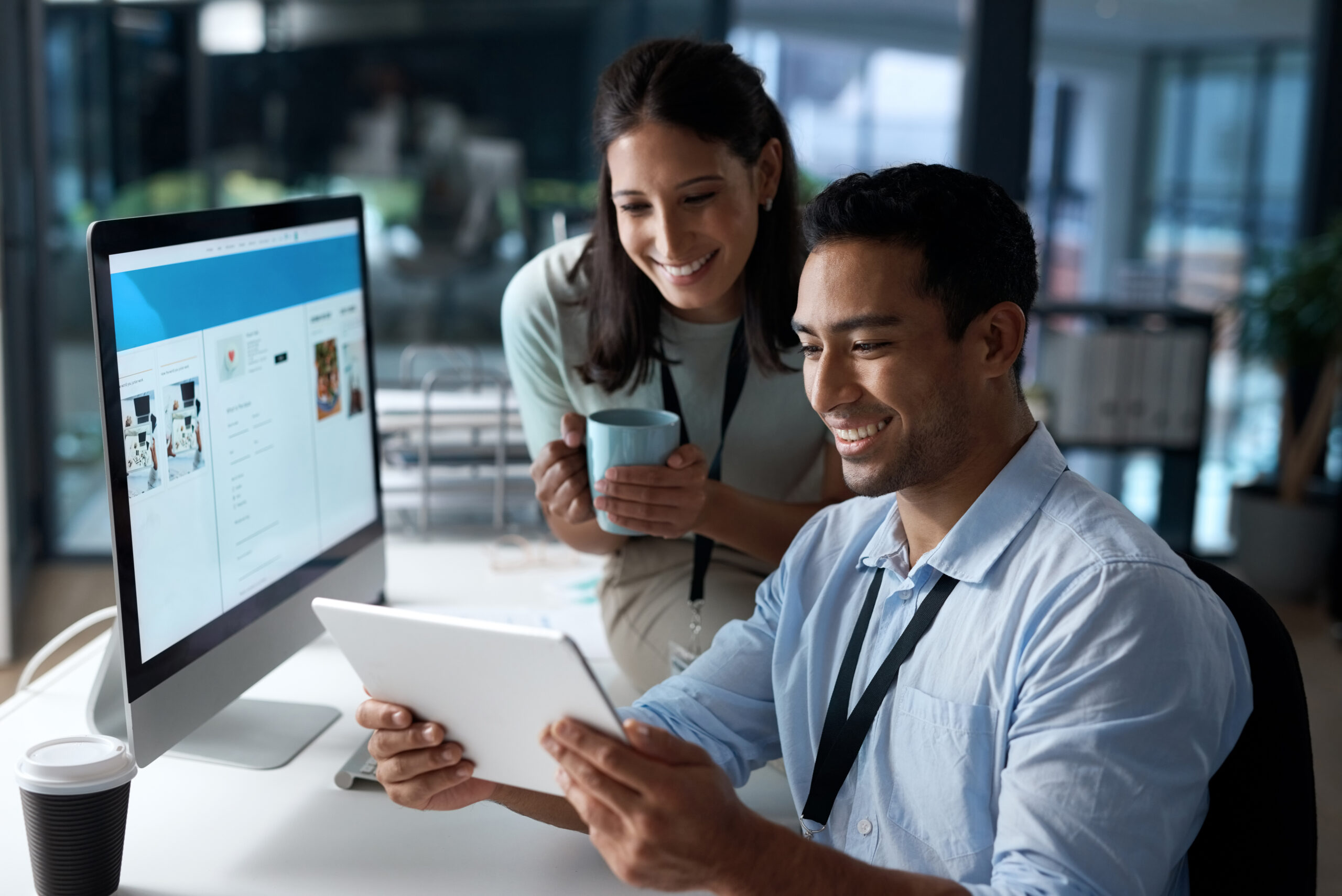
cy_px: 448
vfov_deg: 27.0
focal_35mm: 50
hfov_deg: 39.6
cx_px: 671
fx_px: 1865
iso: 320
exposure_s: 1/125
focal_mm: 50
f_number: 2.2
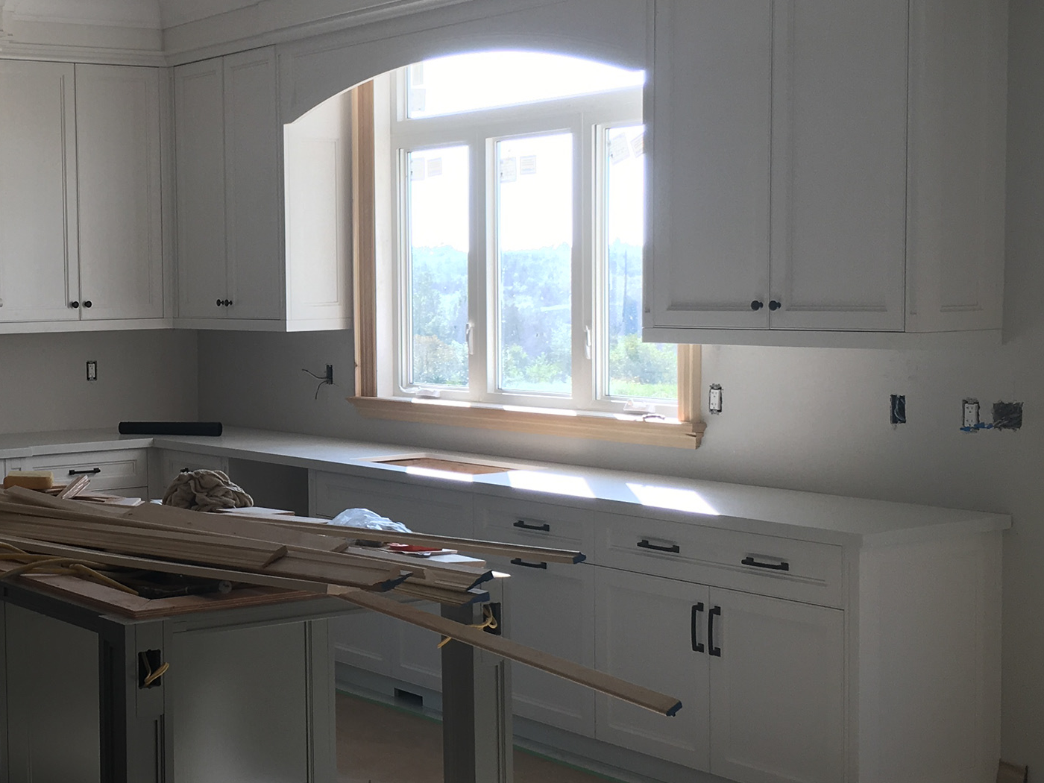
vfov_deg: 25.2
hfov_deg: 32.0
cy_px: 395
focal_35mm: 58
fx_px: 1749
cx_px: 151
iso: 25
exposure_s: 1/127
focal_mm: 4.15
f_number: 2.2
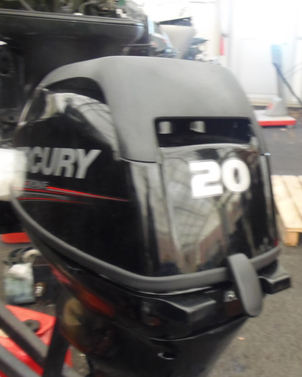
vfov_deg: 45.3
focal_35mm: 40
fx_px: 447
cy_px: 240
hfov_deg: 37.0
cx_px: 200
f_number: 2.9
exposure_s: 1/30
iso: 250
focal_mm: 4.3
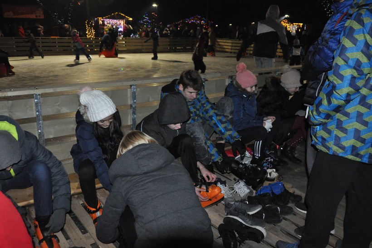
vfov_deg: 43.5
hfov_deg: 62.0
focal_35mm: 30
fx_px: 310
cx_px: 186
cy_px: 124
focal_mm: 20
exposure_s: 1/80
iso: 3200
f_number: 5
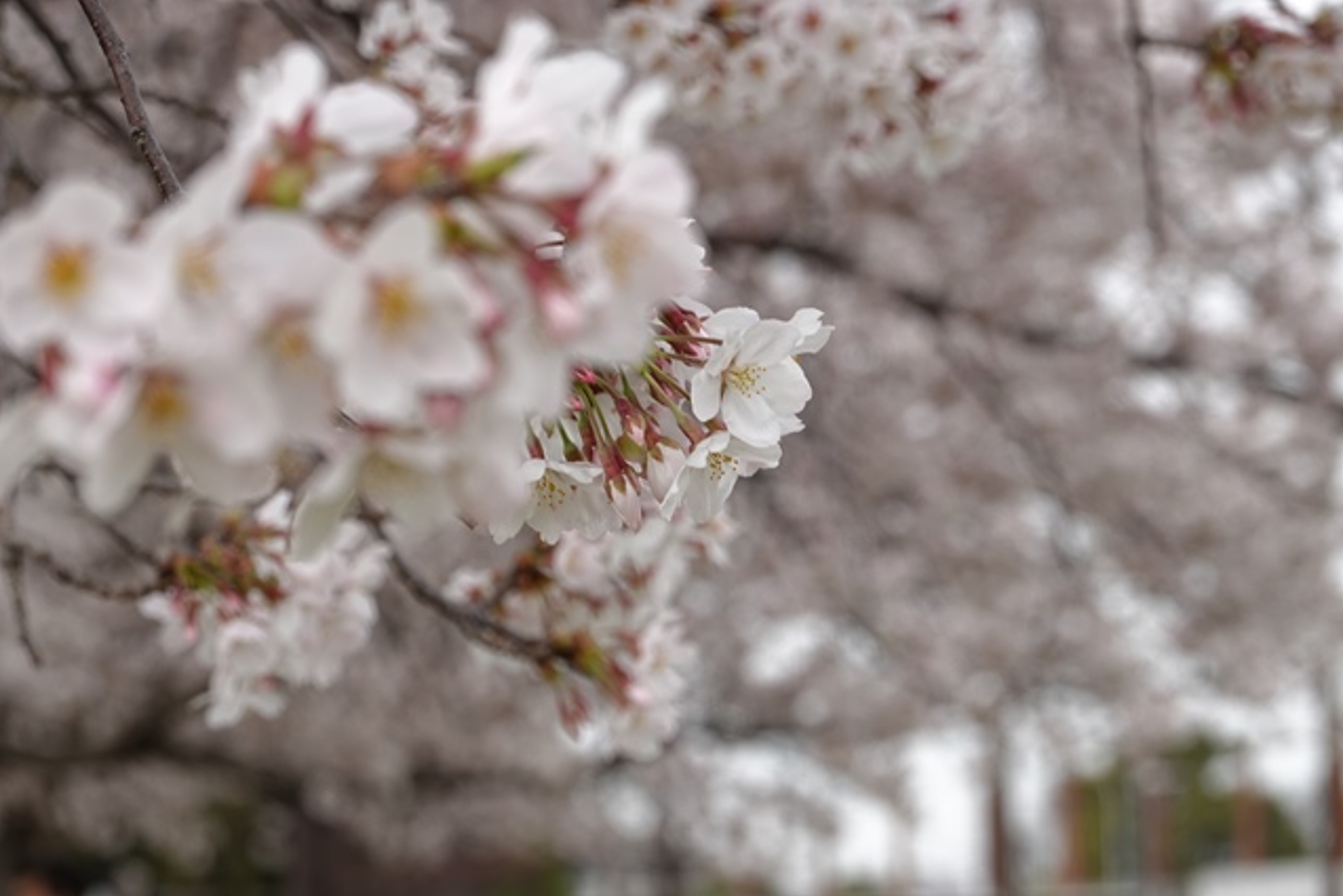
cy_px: 448
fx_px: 7500
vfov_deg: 6.8
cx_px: 670
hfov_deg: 10.2
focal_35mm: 201
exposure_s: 1/80
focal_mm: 72
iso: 100
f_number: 8
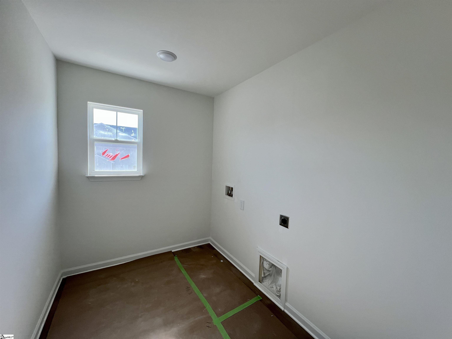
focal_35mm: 13
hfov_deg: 106.2
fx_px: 170
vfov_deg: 89.9
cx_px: 226
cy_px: 170
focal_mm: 1.57
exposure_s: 1/99
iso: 32
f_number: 1.8
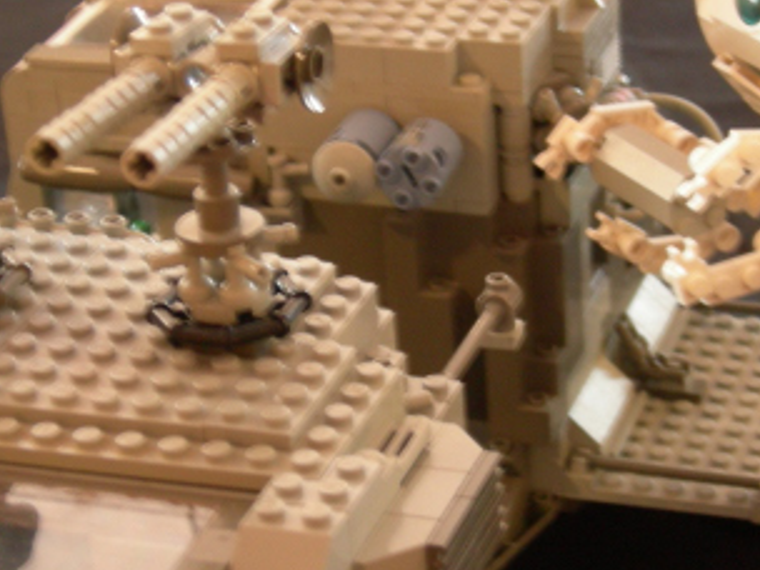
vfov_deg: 12.3
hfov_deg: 16.4
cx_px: 405
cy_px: 275
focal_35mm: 120
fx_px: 2635
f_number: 3.3
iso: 200
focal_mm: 11.9
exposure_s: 1/1.6
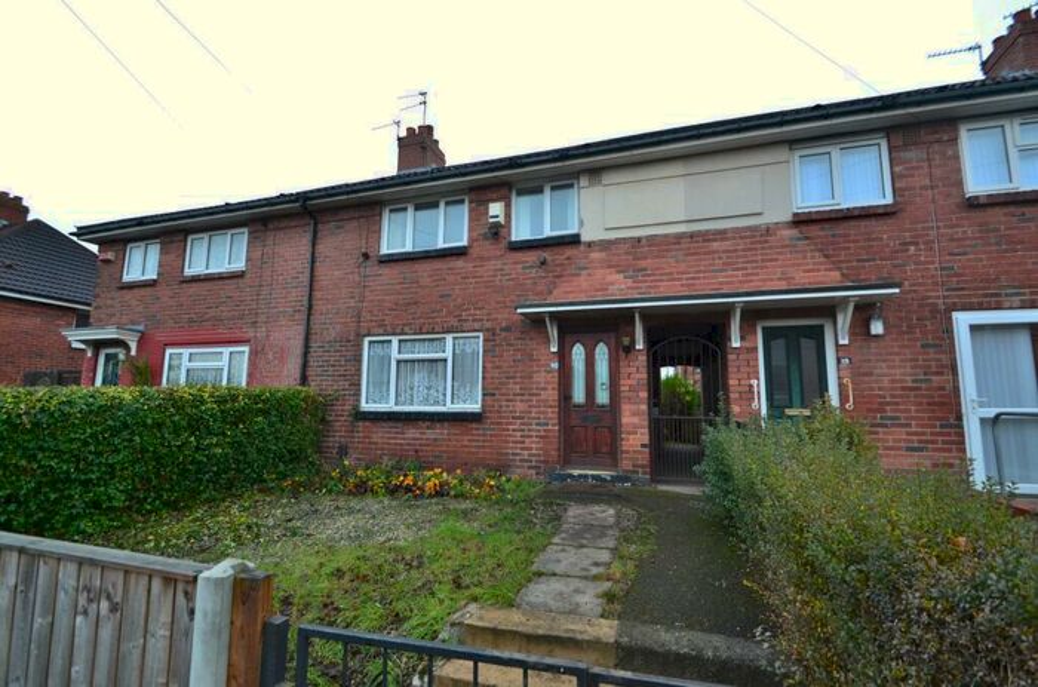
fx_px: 431
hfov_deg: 100.5
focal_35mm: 15
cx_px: 519
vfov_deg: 77.0
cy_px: 344
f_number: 5
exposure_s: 1/60
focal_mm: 10
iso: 800
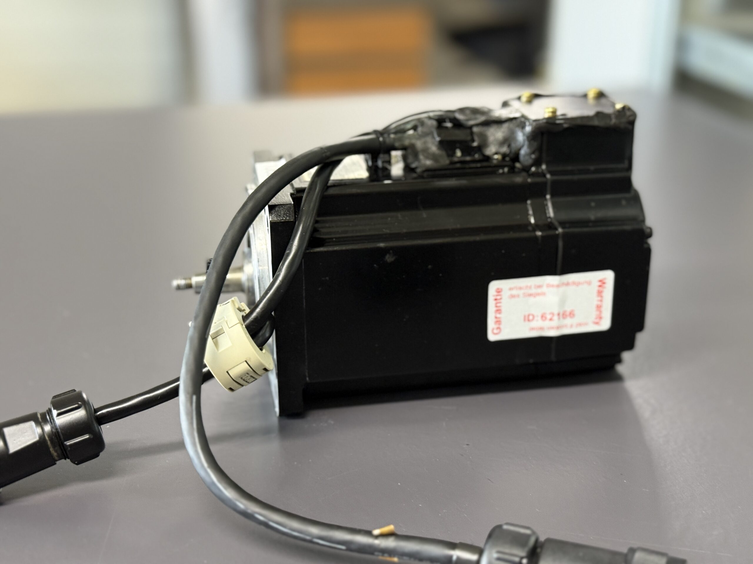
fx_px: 1044
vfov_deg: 30.3
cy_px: 282
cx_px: 376
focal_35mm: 48
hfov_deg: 39.7
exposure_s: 1/33
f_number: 1.78
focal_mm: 6.76
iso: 250
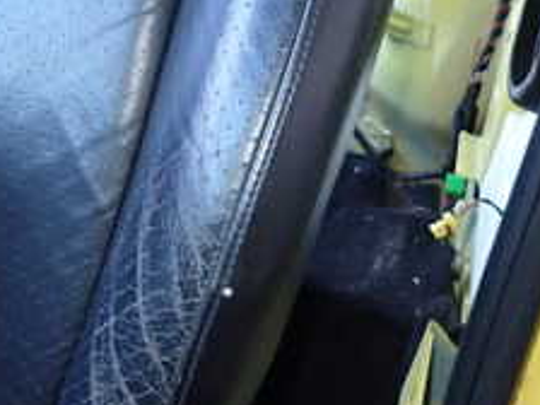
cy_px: -2
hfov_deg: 28.1
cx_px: 75
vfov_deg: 21.2
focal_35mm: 67
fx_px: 1045
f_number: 2
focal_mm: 4.5
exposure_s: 1/100
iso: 400
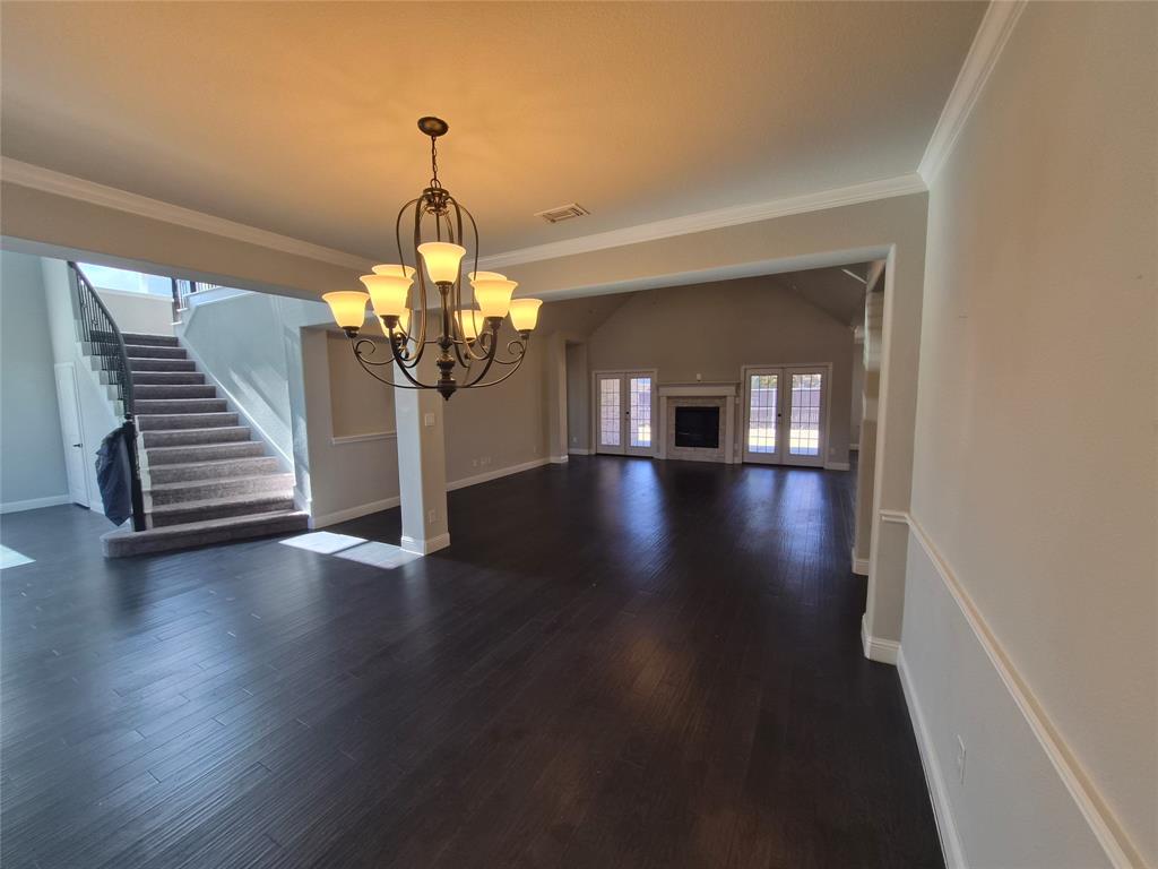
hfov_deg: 106.2
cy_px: 434
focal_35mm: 13
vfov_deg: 89.9
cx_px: 579
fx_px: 435
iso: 64
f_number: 2.2
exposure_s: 1/60
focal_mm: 1.7
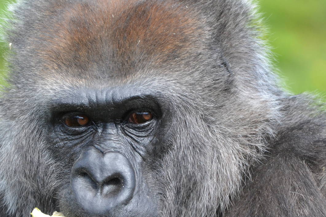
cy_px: 161
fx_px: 10224
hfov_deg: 1.8
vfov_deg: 1.2
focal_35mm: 1129
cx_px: 118
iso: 1250
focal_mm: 500
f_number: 6.3
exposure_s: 1/500
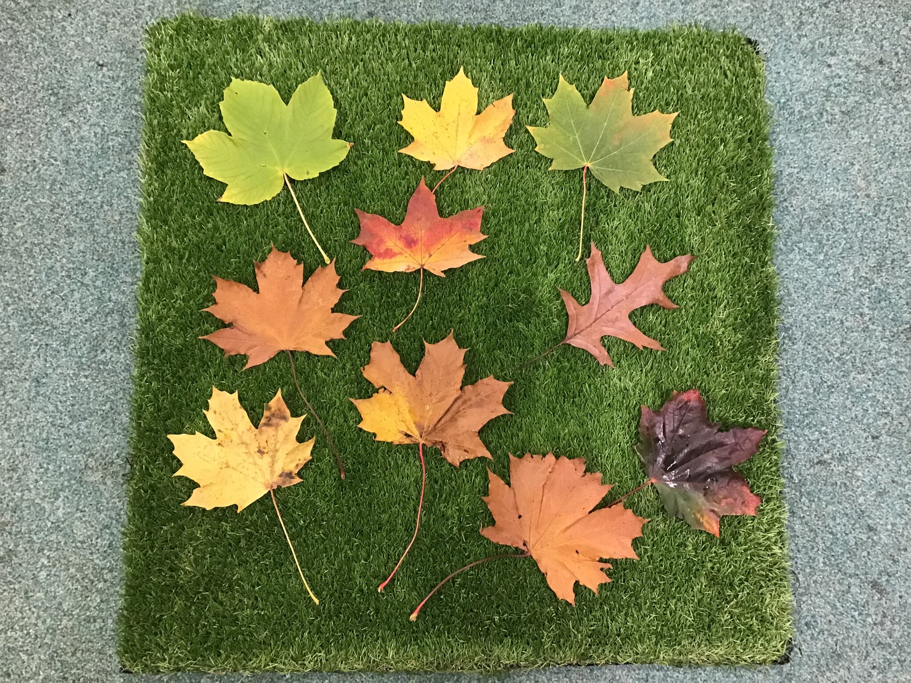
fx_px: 816
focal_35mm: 31
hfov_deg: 58.4
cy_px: 342
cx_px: 456
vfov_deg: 45.4
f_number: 2.4
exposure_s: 1/33
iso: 200
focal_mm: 3.3
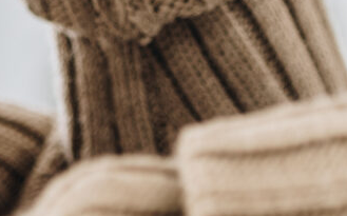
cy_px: -100
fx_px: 7502
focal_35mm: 794
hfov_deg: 2.6
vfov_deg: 1.6
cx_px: -71
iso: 125
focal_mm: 100
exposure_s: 1/200
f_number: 3.2
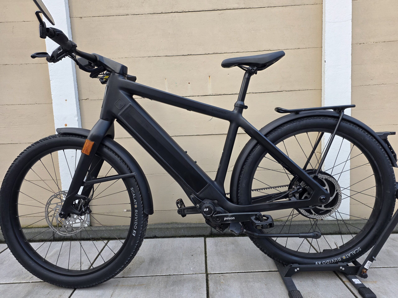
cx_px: 199
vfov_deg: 58.9
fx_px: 264
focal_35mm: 23
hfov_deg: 73.9
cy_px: 149
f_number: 1.7
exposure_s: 1/180
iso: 40
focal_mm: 6.25
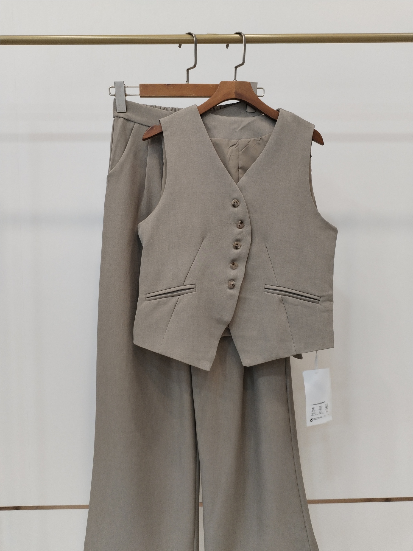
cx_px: 206
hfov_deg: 48.2
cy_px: 276
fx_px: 461
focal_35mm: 29
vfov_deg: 61.7
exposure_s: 1/60
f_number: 1.8
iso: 326
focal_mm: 4.75
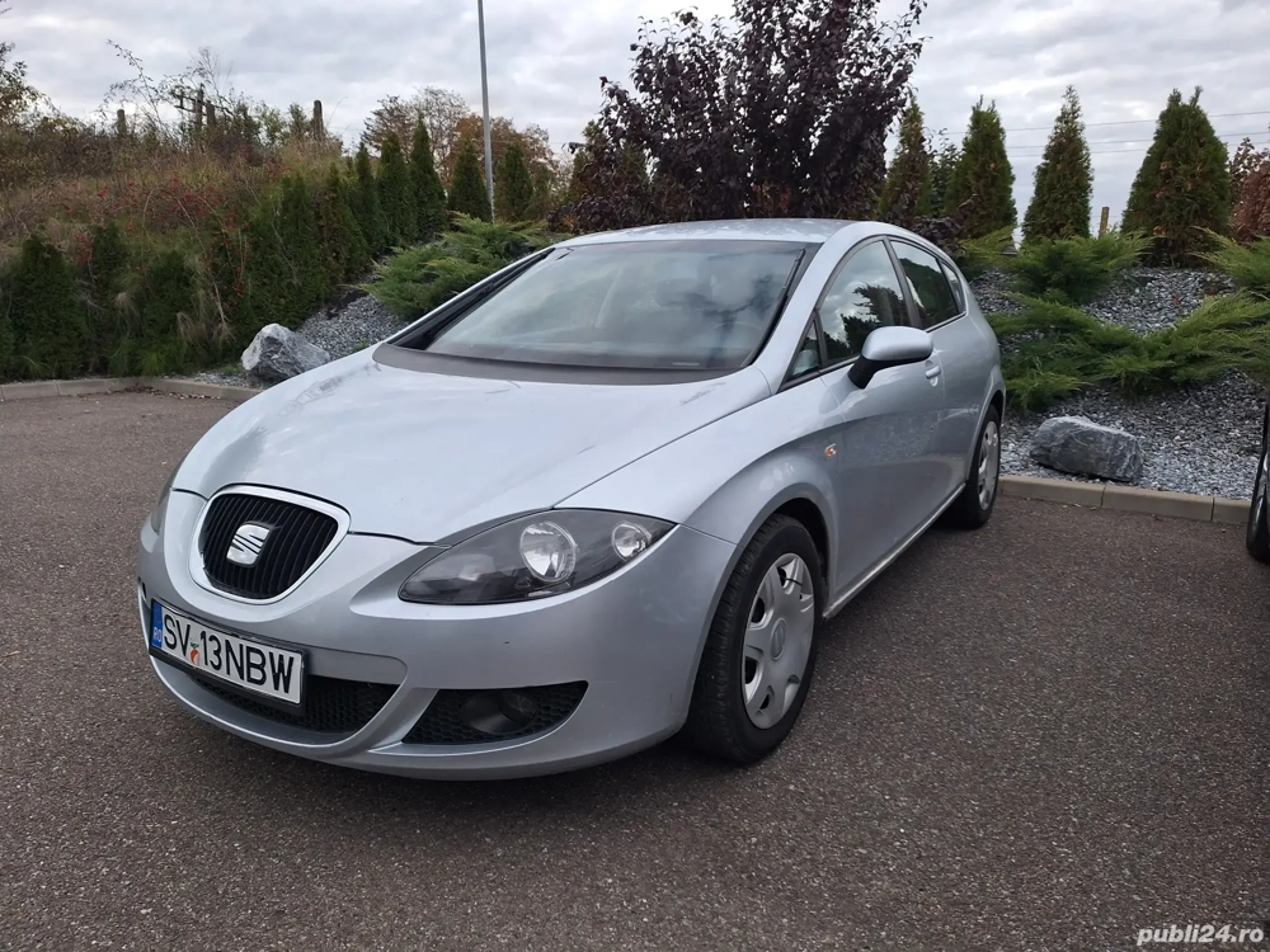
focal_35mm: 23
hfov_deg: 73.9
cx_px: 635
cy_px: 476
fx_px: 844
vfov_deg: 58.9
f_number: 1.8
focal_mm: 5.54
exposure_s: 1/50
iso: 125
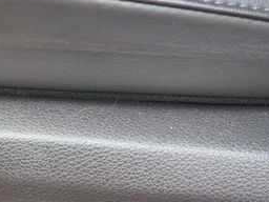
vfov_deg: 14.9
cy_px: 207
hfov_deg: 19.4
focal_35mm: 97
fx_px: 755
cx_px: -21
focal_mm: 27
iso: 400
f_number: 4.5
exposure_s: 1/60
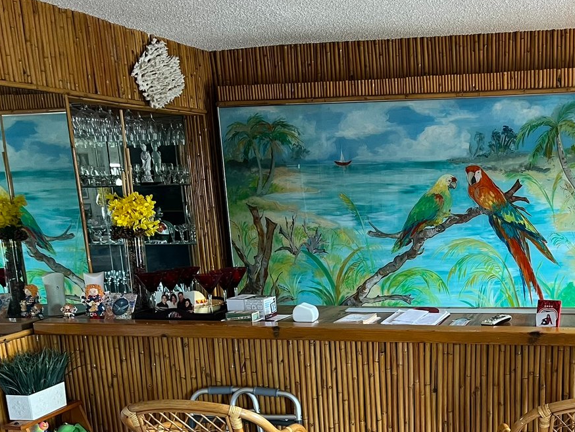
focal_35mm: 45
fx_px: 748
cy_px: 336
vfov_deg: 31.5
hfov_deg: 40.1
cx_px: 472
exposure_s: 1/60
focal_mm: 5.7
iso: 200
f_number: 1.5
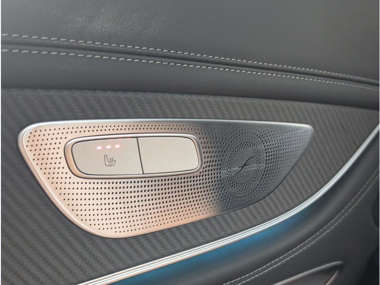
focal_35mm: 49
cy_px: 142
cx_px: 190
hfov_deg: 38.9
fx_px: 538
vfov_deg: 29.7
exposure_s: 1/111
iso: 646
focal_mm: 6.9
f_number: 1.68
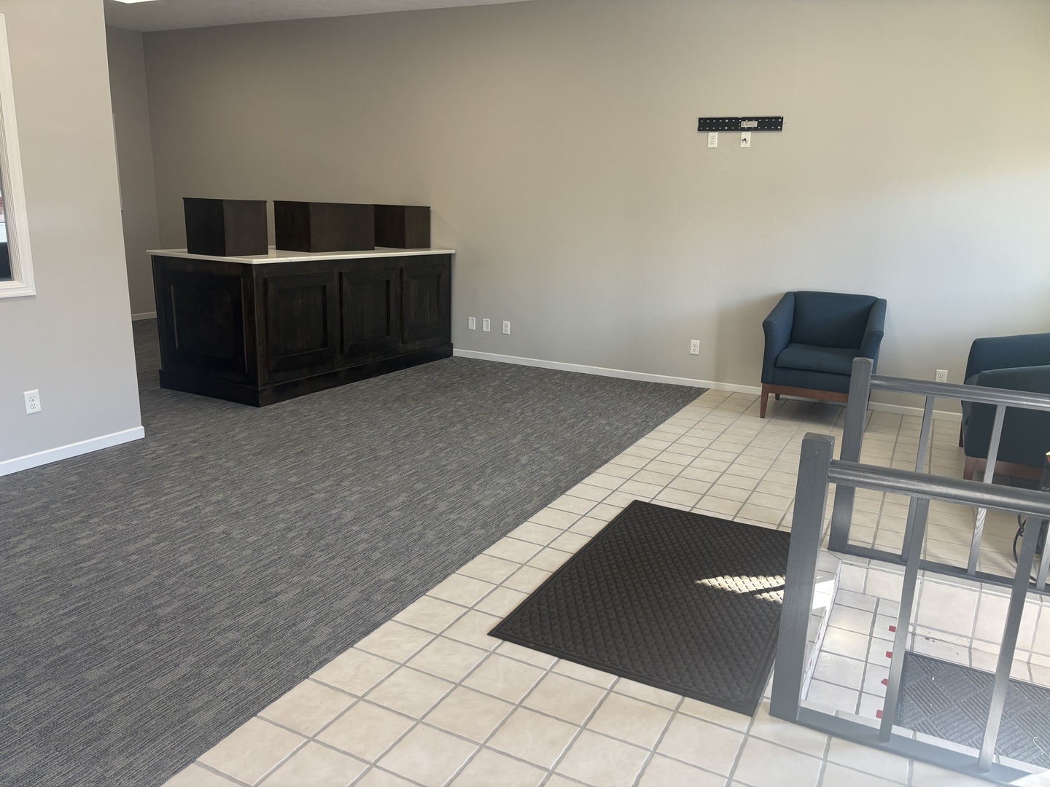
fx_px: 789
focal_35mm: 26
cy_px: 394
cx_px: 525
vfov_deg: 53.1
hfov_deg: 67.3
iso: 64
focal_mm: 5.96
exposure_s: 1/121
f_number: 1.6
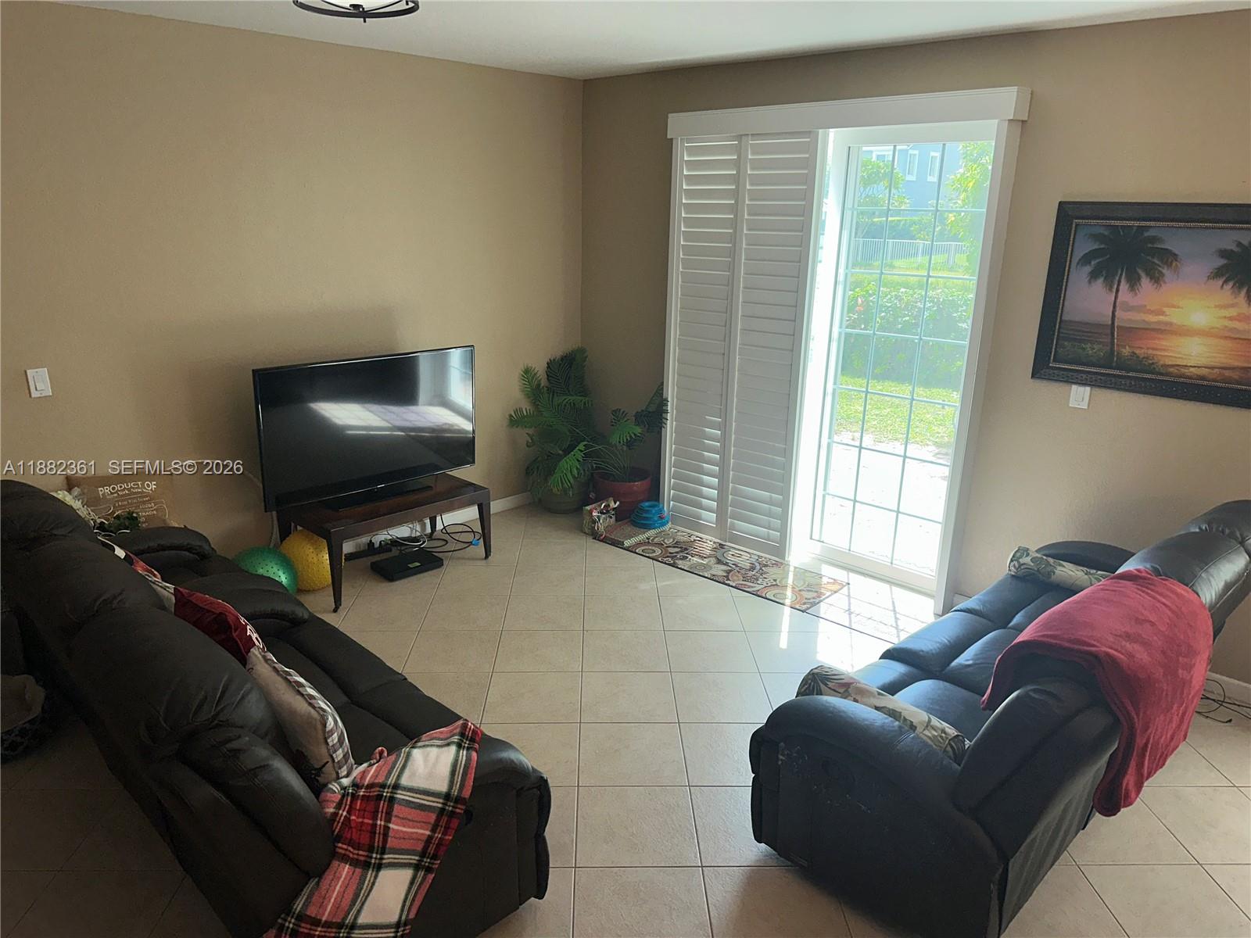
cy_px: 469
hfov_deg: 71.6
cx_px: 626
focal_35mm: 24
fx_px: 867
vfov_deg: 56.8
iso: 50
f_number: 1.78
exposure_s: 1/357
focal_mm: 6.86
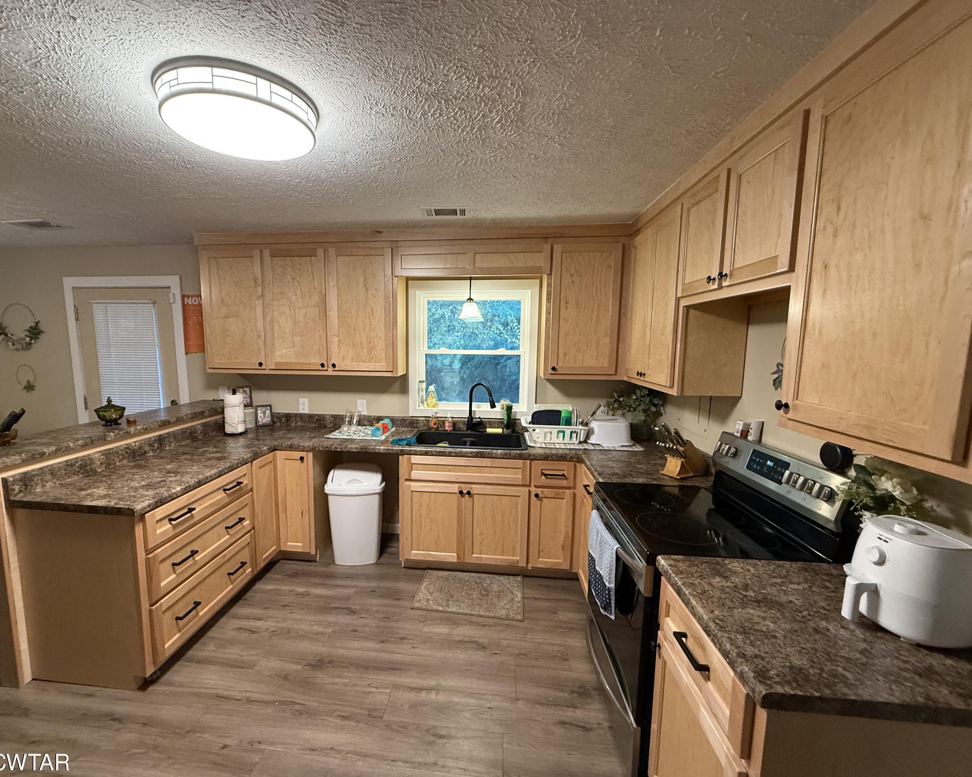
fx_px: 431
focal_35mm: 15
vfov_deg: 84.0
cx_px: 449
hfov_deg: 96.6
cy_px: 399
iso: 400
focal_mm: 2.22
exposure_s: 1/60
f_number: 2.2
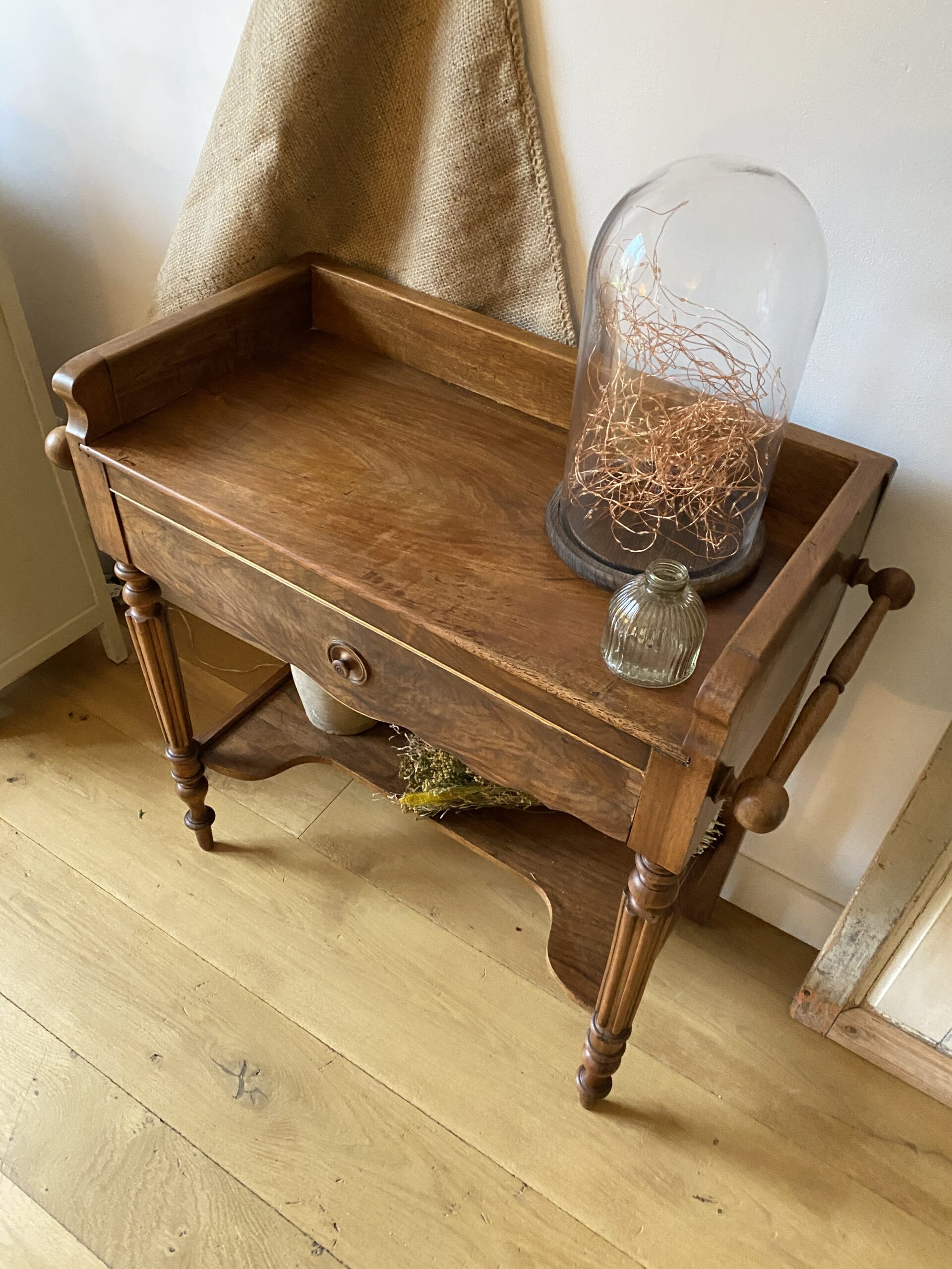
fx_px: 953
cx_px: 476
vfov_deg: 67.3
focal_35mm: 26
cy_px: 634
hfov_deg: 53.1
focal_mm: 4.25
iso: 800
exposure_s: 1/25
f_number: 1.8
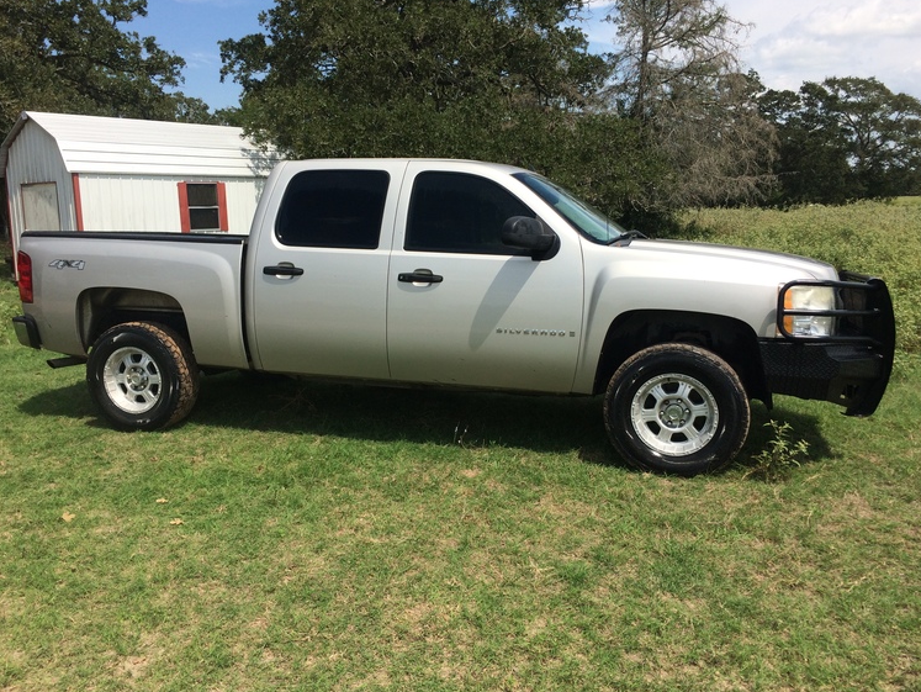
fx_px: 799
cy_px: 342
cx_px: 449
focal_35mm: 30
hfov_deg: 59.9
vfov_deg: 46.8
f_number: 2.2
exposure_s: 1/2053
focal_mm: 4.15
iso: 32
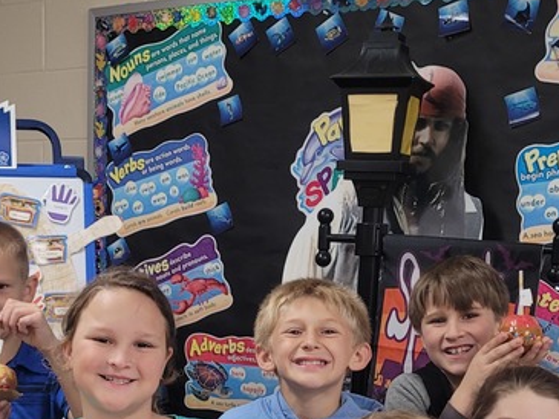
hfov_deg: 26.5
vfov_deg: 19.3
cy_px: 465
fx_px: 1179
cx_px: 190
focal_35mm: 73
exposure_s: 1/40
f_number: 1.8
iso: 200
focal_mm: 5.4
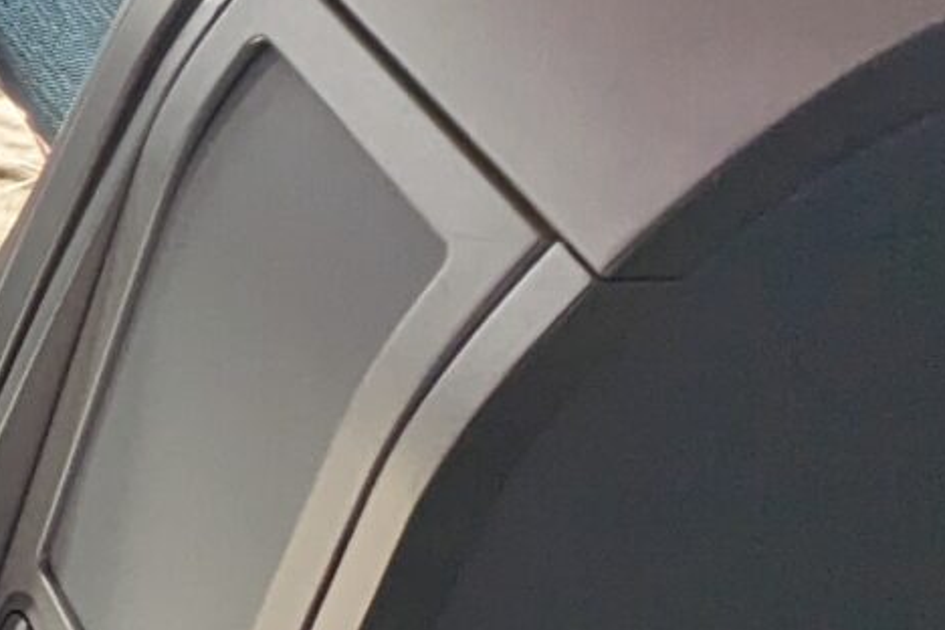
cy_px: 275
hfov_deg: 16.6
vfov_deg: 15.0
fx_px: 2389
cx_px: -981
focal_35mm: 91
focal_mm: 2.35
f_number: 2.2
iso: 42
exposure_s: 1/372
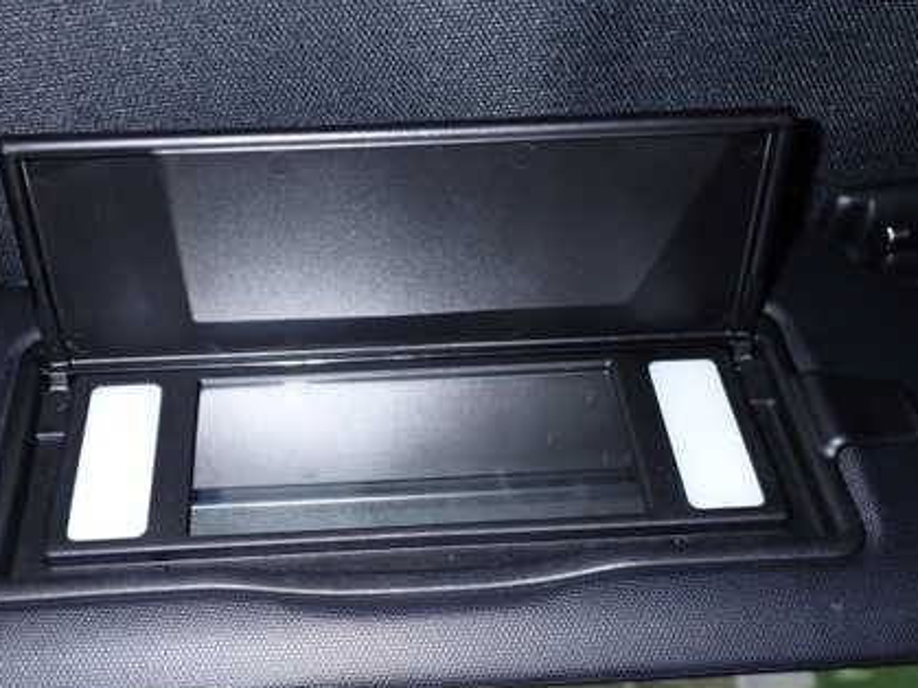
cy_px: 399
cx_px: 399
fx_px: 1140
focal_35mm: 43
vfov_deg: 33.5
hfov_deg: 43.8
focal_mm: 5.4
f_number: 6.3
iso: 320
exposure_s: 1/30
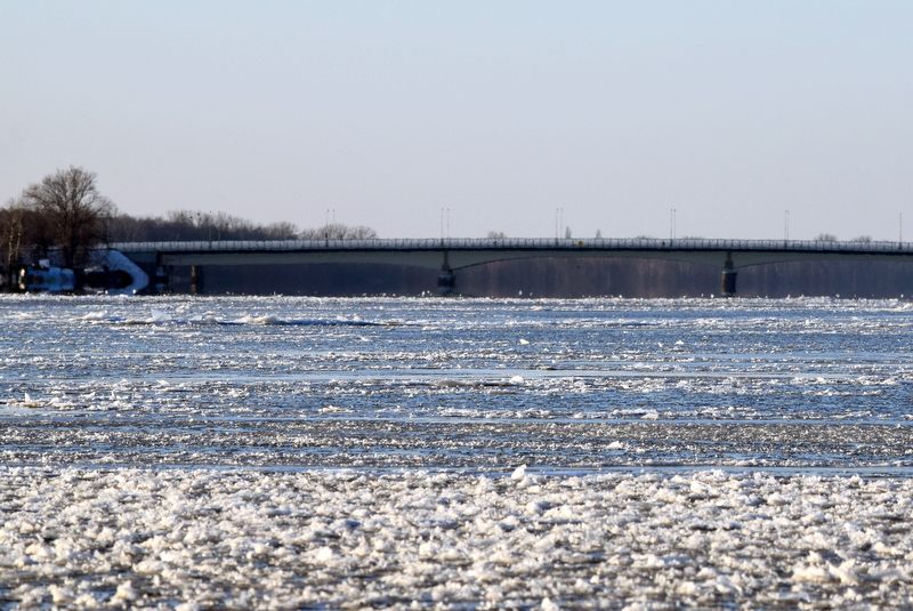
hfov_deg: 8.3
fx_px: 6282
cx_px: 456
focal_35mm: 248
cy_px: 306
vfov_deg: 5.6
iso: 320
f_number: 11
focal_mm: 165
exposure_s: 1/500
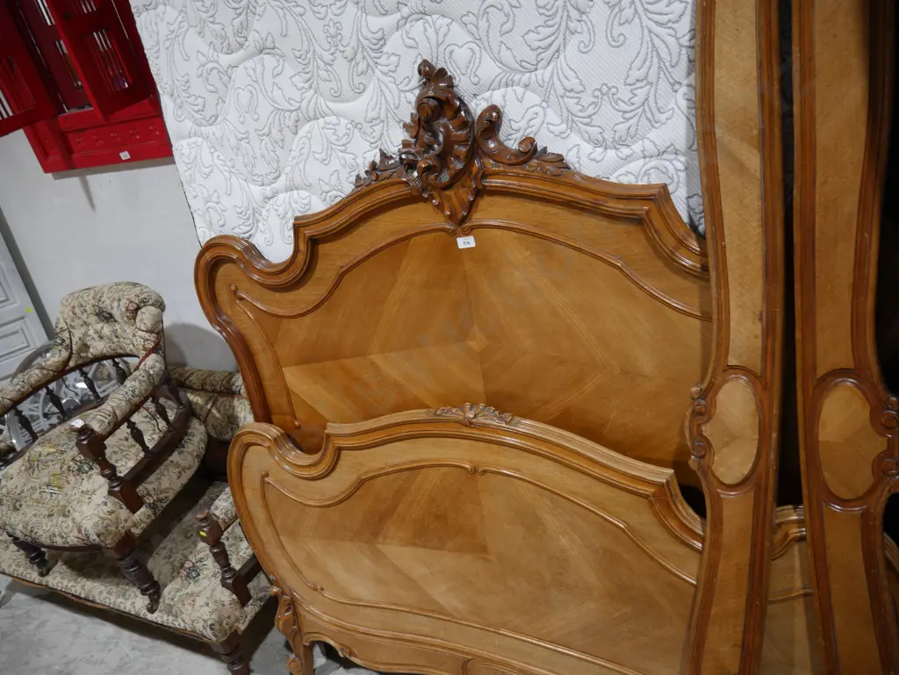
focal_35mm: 28
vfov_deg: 49.8
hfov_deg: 63.4
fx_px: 728
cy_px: 338
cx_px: 450
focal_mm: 14
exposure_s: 1/60
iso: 200
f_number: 3.5
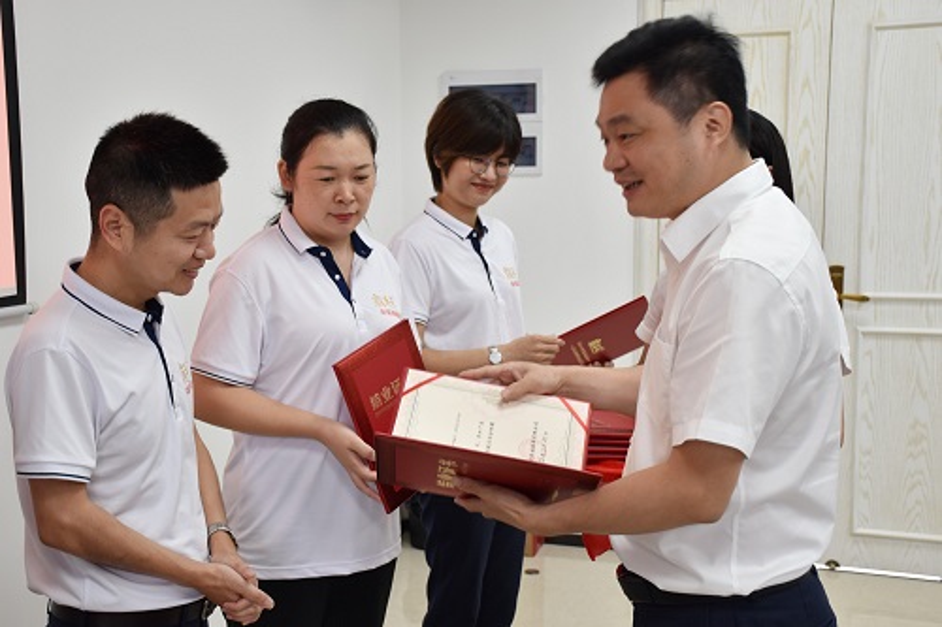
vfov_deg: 29.8
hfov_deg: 43.6
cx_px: 471
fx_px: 1177
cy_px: 314
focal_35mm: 45
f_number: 4.5
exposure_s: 1/100
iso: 400
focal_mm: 30
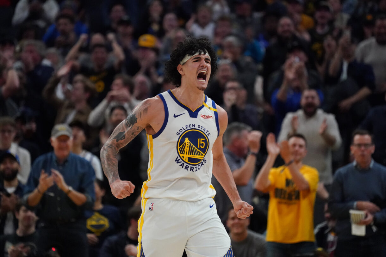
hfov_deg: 5.4
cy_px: 128
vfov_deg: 3.6
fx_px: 4063
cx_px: 193
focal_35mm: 379
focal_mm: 379
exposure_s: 1/2000
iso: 12800
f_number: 6.3
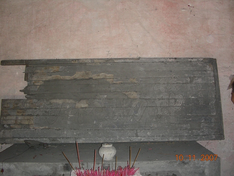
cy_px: 88
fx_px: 257
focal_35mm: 38
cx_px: 117
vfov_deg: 37.7
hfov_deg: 49.0
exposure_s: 1/60.1
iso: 100
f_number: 3.5
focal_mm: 6.3
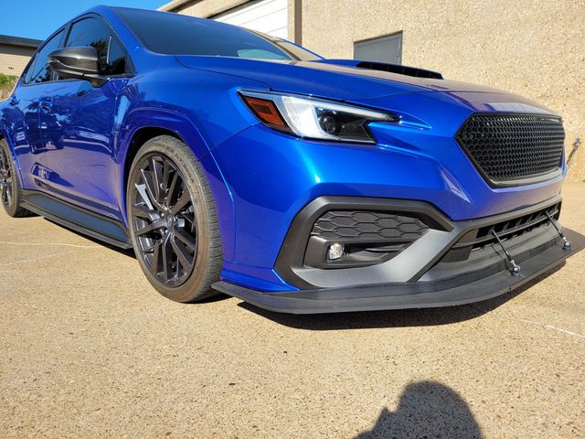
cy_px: 220
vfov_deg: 53.1
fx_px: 439
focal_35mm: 26
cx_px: 292
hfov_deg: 67.3
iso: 40
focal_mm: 5.4
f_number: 1.8
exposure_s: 1/1894
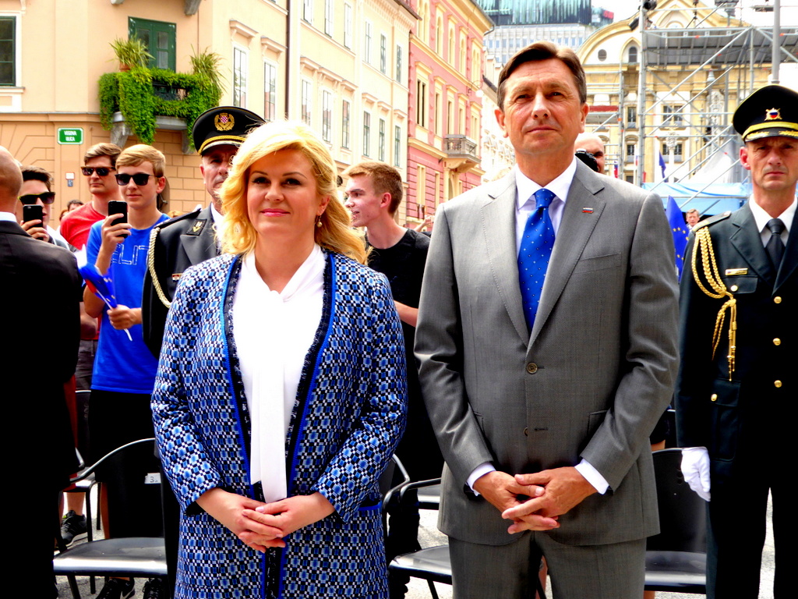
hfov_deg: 35.5
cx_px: 399
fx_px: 1245
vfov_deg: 27.0
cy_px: 300
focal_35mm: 54
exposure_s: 1/125
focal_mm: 9.6
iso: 100
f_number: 4.1
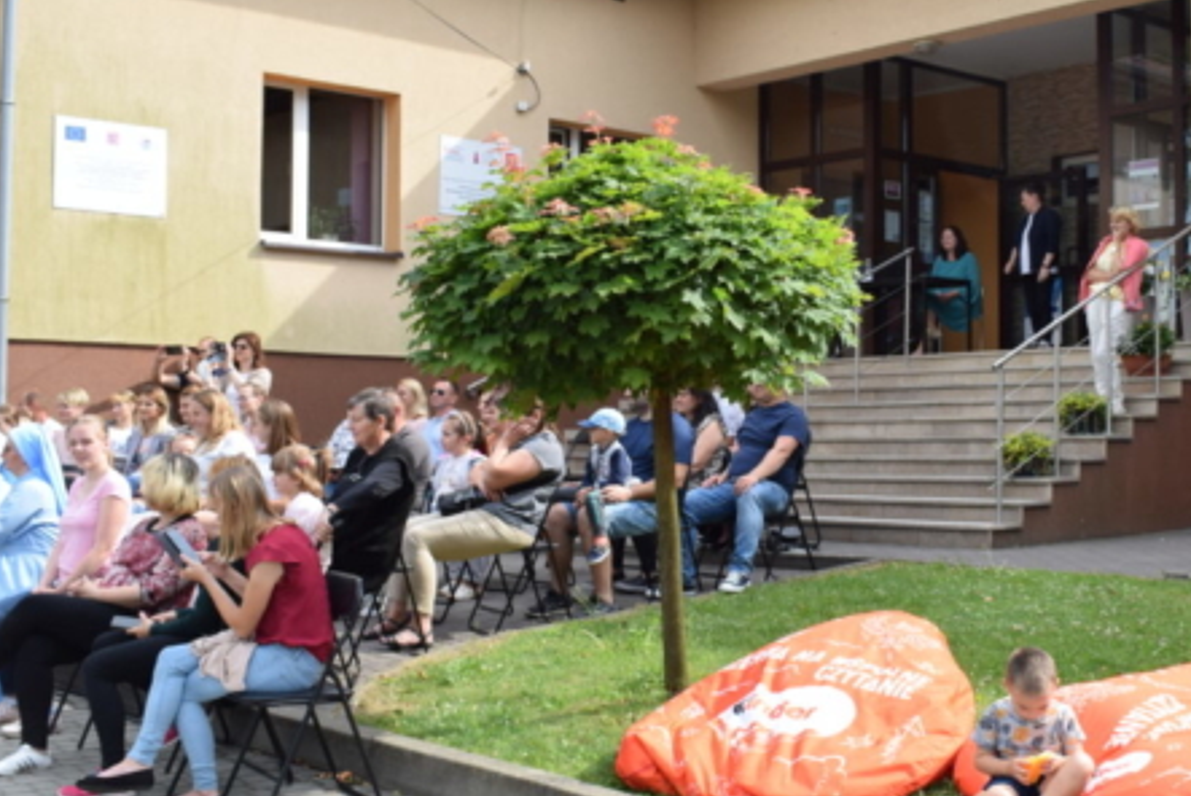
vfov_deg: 26.0
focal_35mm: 52
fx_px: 1721
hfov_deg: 38.0
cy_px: 415
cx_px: 734
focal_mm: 24
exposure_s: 1/250
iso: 250
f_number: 8
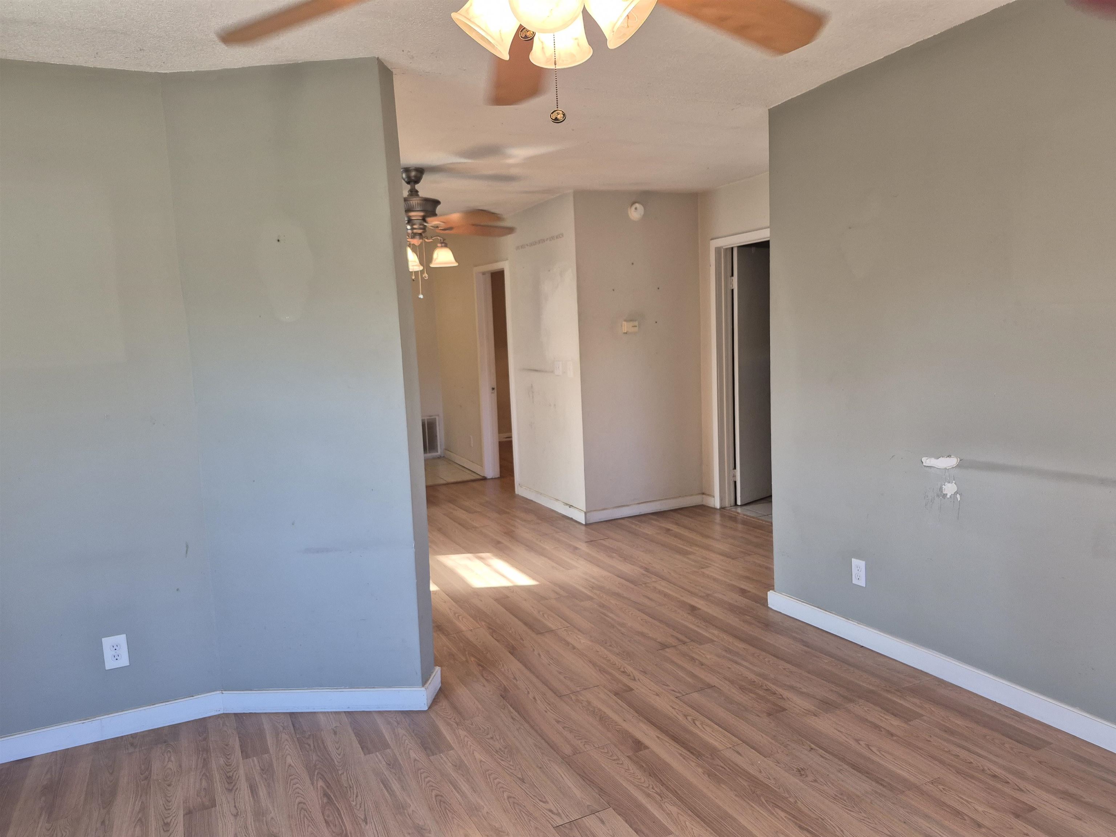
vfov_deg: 58.9
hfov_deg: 73.9
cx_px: 558
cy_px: 418
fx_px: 742
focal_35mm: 23
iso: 160
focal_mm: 5.4
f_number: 1.8
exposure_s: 1/120
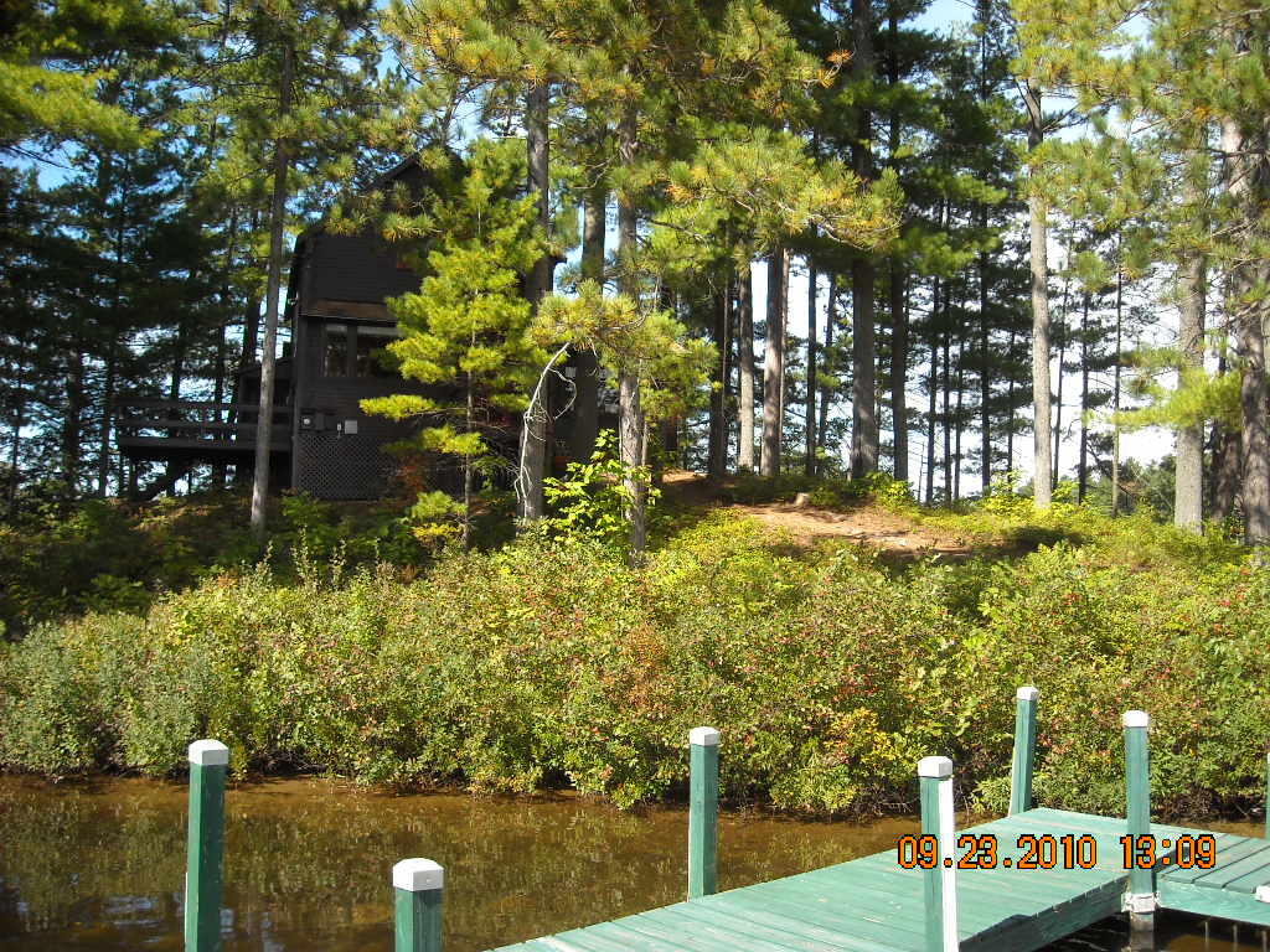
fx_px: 1284
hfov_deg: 52.6
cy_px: 476
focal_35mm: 35
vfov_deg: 40.7
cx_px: 635
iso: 64
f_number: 2.8
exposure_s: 1/369
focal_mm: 5.7
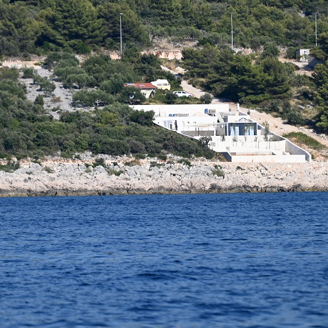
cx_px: 111
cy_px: 127
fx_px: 5714
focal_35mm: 533
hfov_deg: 3.3
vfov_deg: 3.3
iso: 100
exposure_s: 1/640
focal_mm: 300
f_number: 5.6
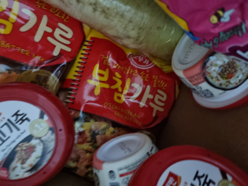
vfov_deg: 53.1
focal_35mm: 26
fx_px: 186
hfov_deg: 67.3
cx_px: 124
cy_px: 93
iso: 1250
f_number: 1.8
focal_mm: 5.4
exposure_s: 1/13
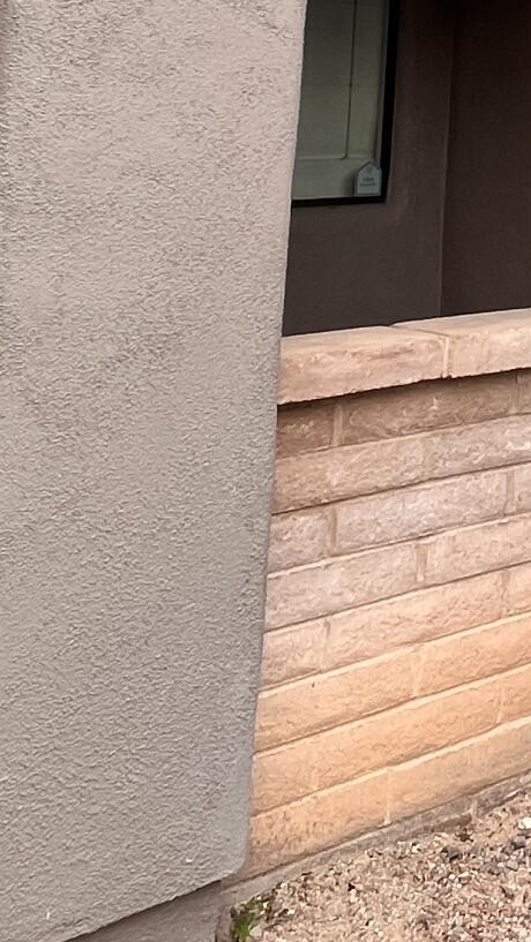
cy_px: -178
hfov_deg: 18.9
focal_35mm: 52
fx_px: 1301
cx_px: 891
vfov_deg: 33.0
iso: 32
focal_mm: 1.57
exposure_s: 1/174
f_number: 1.8
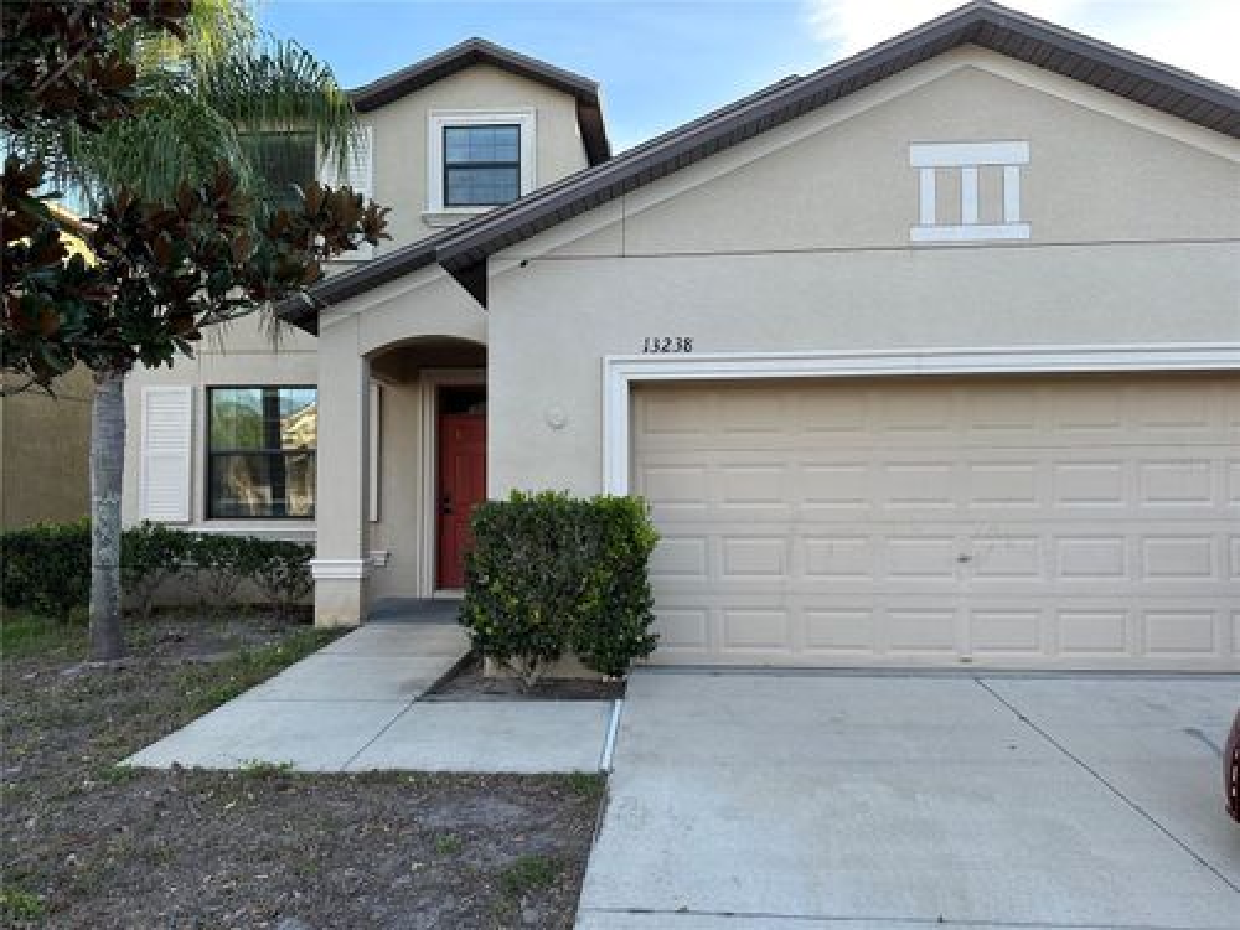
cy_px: 465
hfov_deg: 71.6
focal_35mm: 24
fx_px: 860
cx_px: 620
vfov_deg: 56.8
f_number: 1.78
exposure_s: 1/767
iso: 80
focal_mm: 6.86
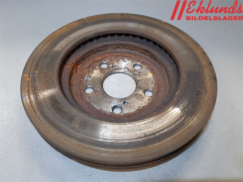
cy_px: 91
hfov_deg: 67.3
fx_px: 183
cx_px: 122
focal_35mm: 26
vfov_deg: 53.1
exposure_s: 1/50
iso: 64
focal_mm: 3.93
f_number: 1.7
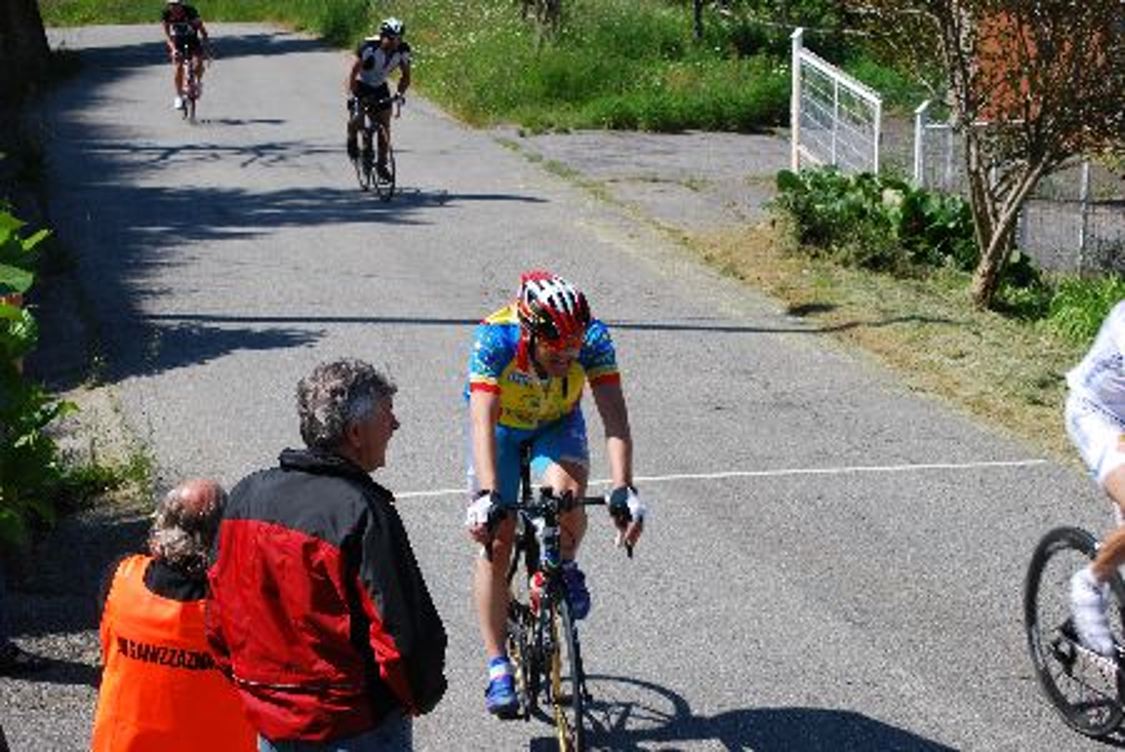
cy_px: 376
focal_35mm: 82
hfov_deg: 24.6
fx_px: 2581
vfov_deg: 16.6
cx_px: 562
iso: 100
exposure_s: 1/125
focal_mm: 55
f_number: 10
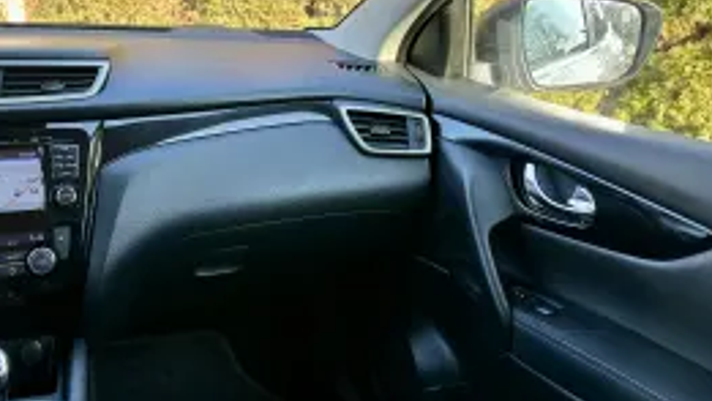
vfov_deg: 32.8
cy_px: 161
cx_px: 259
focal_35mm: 36
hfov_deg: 54.5
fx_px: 680
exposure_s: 1/224
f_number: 1.78
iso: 64
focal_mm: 6.86
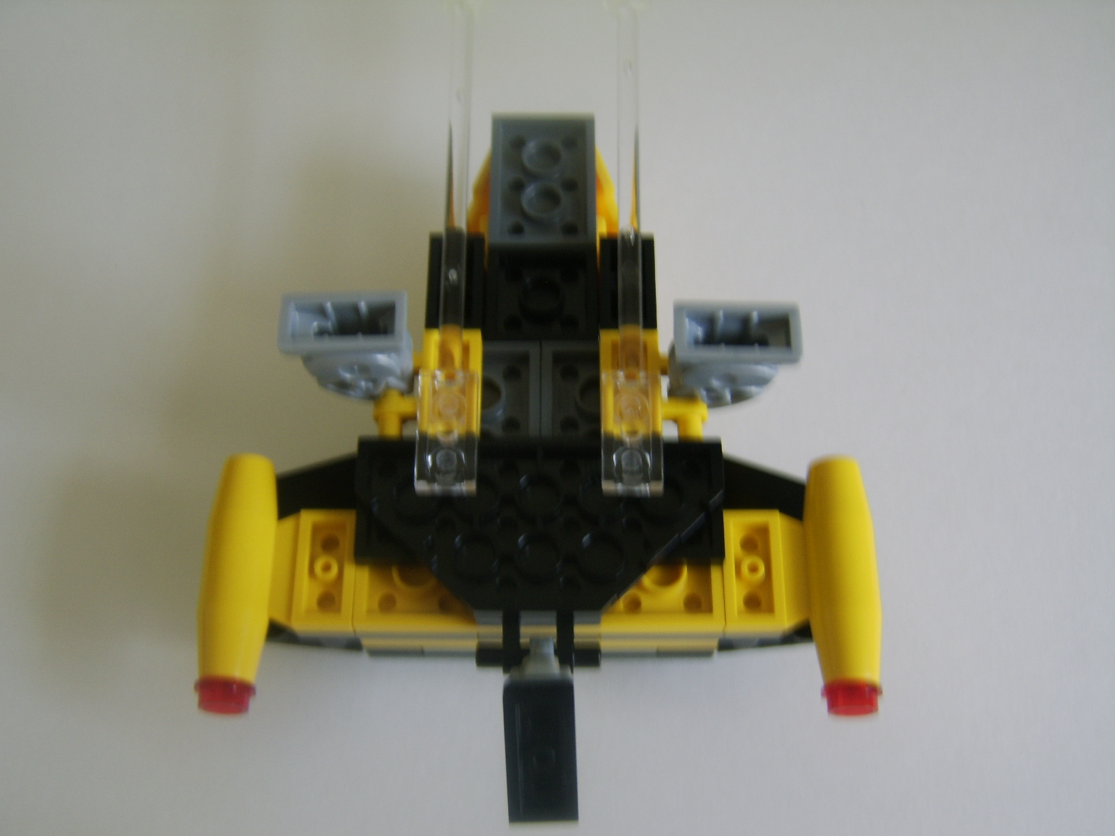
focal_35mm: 31
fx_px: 999
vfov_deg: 45.4
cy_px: 418
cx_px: 558
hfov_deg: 58.4
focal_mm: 8.13
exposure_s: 1/21
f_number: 2.7
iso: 71
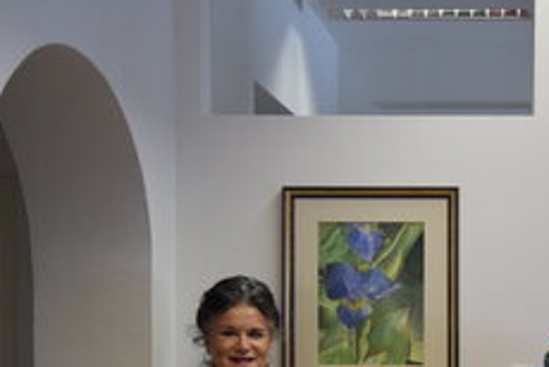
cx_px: 525
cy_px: 348
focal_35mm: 75
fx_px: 1145
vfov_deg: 17.9
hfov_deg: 25.8
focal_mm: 24
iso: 450
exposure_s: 1/60
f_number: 4
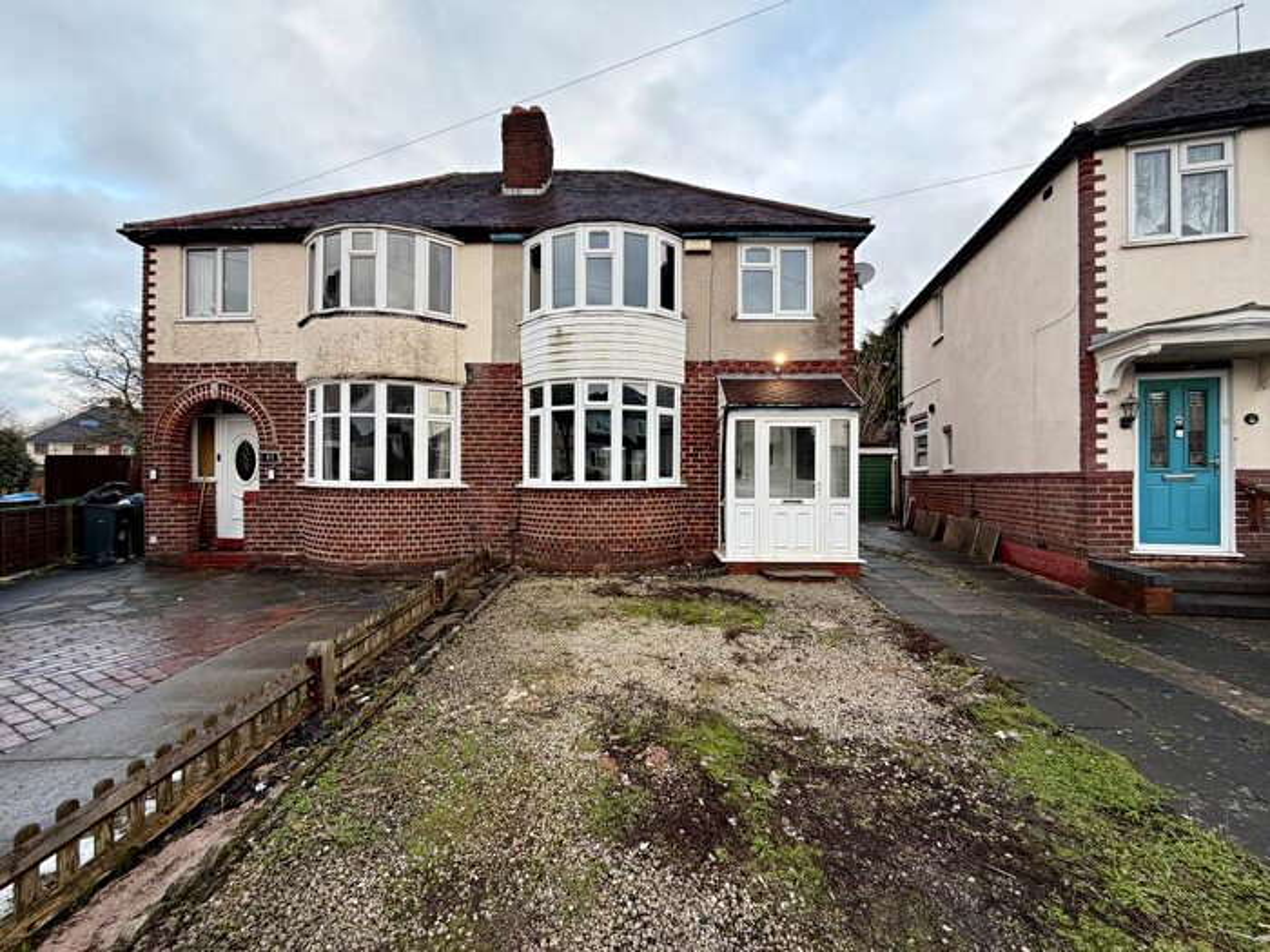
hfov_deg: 102.1
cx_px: 635
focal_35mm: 14
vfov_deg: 85.7
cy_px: 476
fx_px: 514
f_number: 2.2
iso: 40
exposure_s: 1/134
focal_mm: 2.22
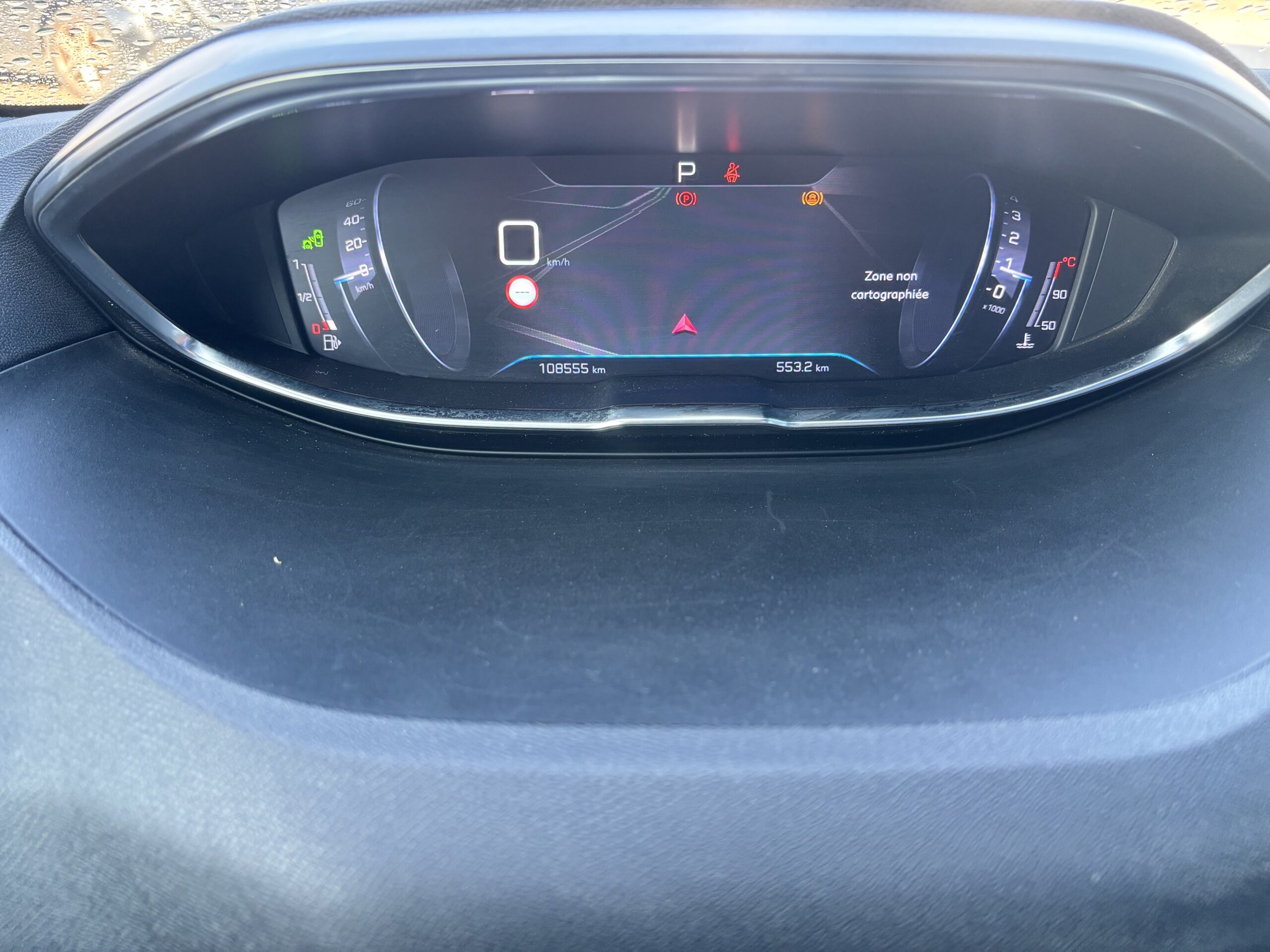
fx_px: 954
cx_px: 635
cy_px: 476
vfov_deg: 53.1
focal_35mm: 26
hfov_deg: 67.3
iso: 125
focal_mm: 5.96
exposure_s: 1/105
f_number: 1.6
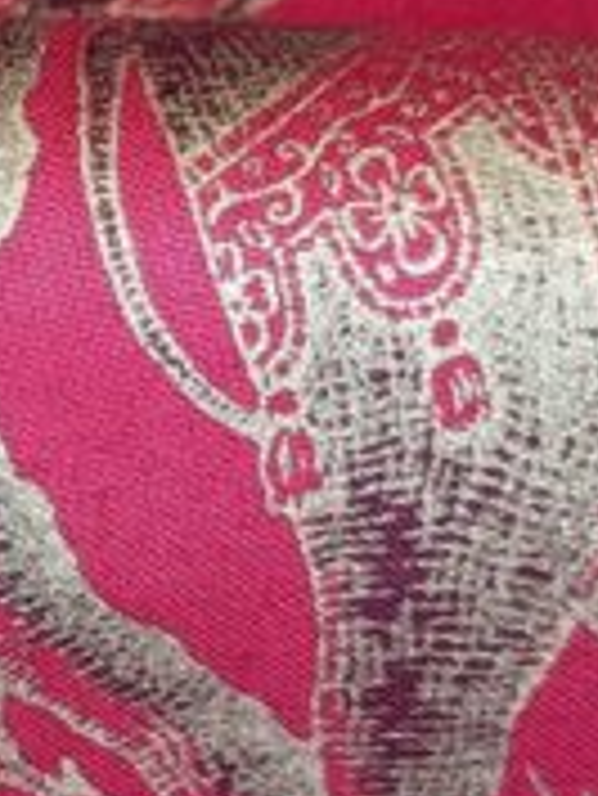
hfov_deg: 8.8
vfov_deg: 12.1
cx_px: -436
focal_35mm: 163
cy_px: 241
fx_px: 3750
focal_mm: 4.38
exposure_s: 1/120
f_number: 1.73
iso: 79
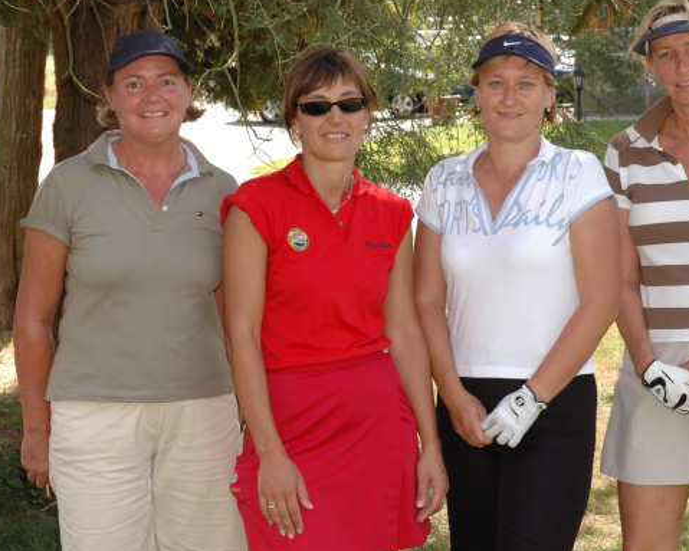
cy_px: 268
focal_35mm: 81
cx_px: 394
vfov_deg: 18.9
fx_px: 1651
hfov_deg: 23.5
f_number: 7.1
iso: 400
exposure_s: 1/250
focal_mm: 46
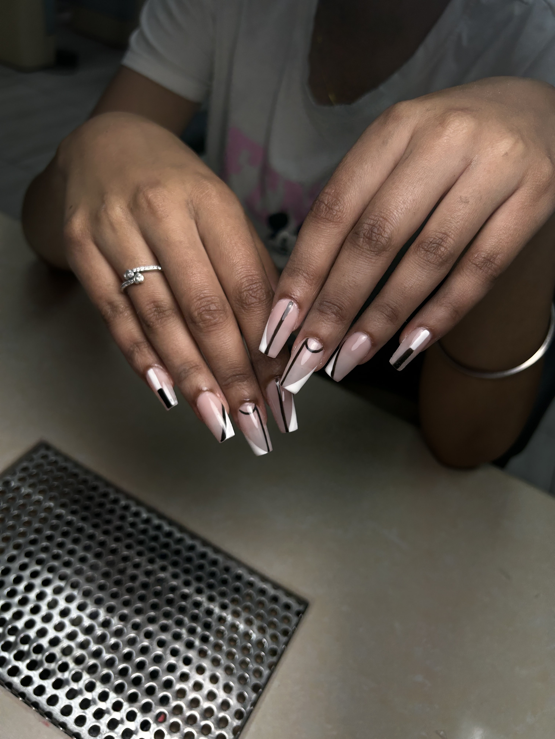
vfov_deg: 67.3
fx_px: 556
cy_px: 370
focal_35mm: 26
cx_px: 278
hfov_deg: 53.1
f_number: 1.5
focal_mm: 5.7
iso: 50
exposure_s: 1/628
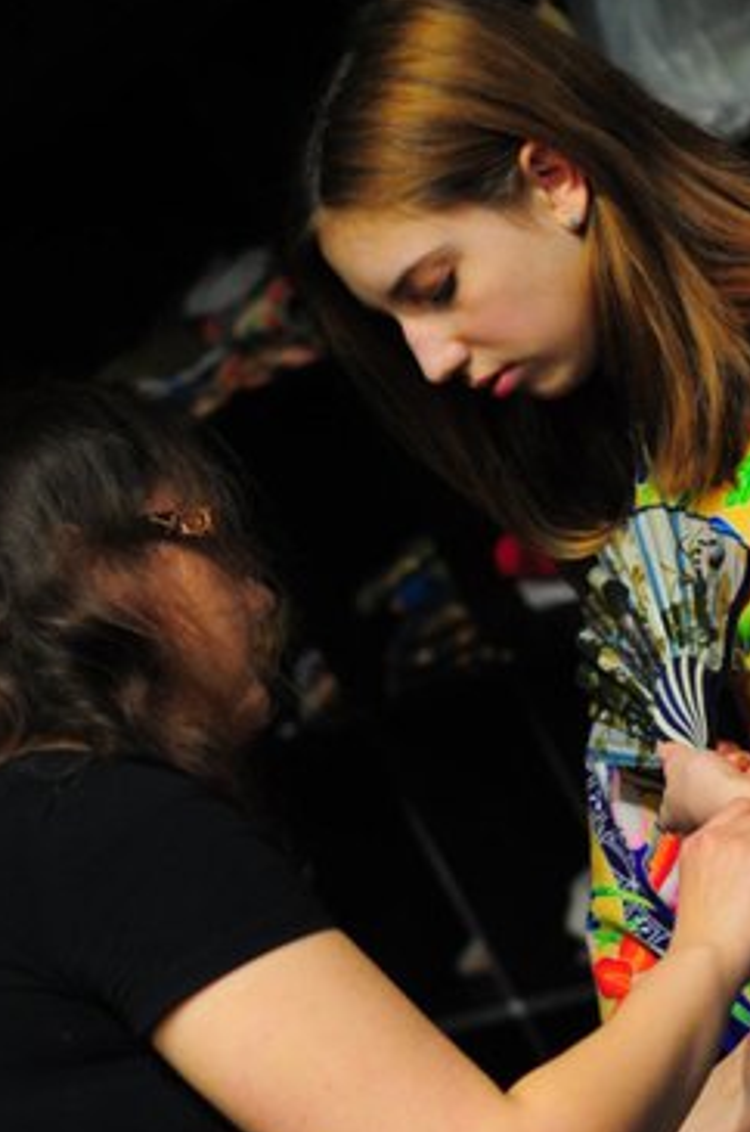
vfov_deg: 12.9
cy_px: 1070
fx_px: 4956
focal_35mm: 158
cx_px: 626
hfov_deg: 8.6
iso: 800
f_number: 2.5
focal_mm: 50
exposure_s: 1/60
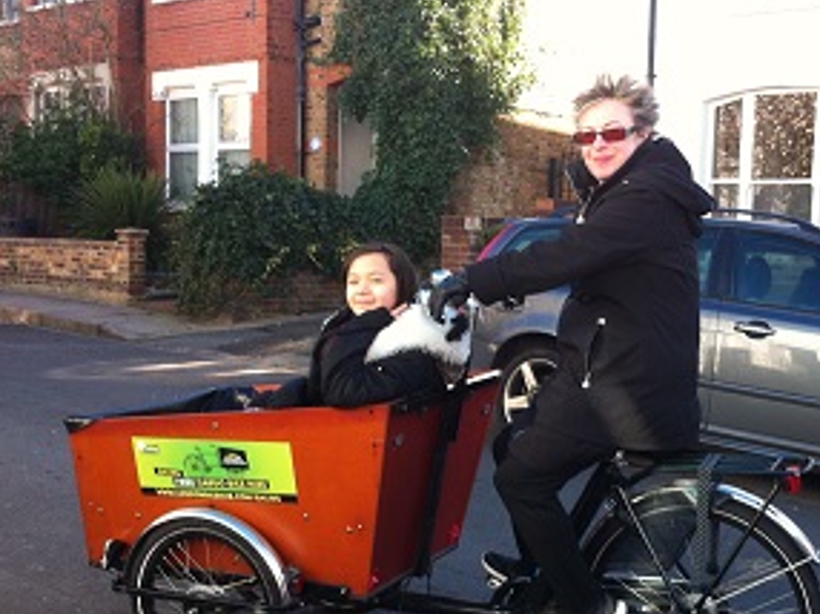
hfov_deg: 34.7
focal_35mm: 55
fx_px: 1302
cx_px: 542
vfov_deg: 26.4
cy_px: 384
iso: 80
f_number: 2.8
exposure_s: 1/128
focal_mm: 3.85
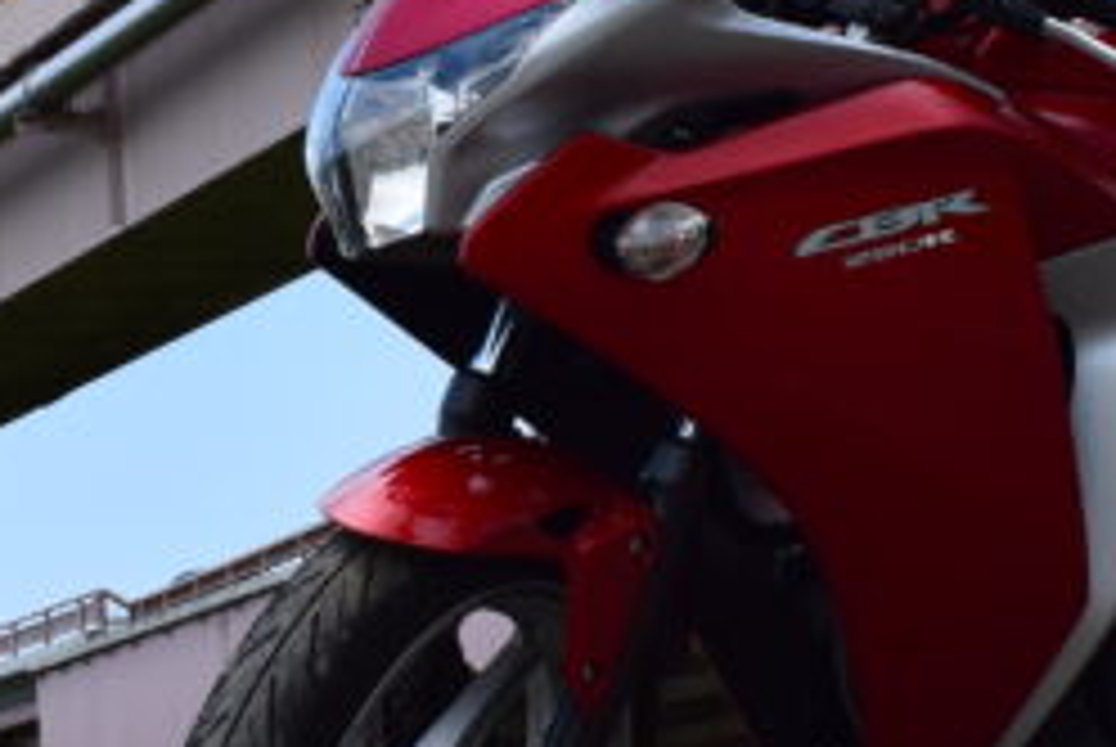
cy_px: 245
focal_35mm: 136
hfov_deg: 15.0
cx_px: 414
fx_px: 4221
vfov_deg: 10.1
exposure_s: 1/500
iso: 280
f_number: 11
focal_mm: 22
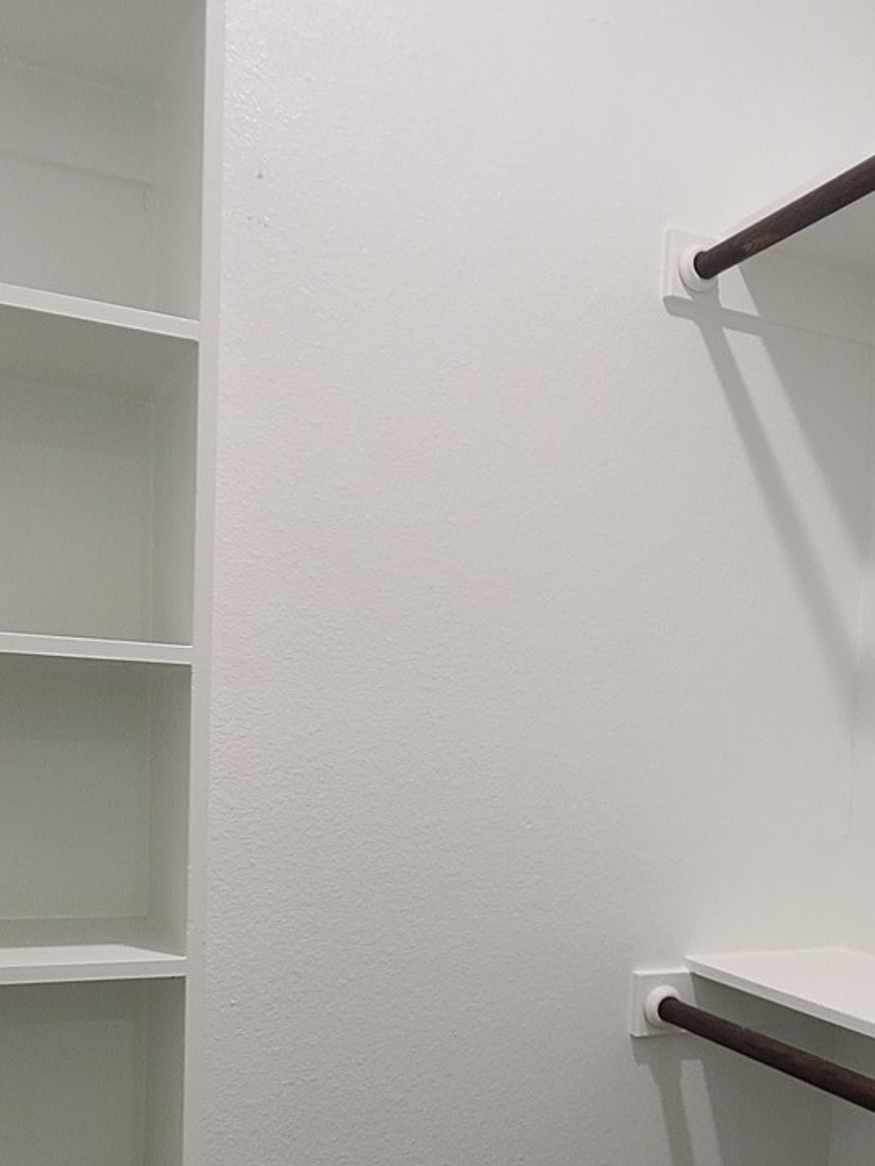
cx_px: 641
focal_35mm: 35
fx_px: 1179
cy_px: 841
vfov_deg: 50.9
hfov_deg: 39.7
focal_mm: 2.2
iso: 160
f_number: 2.2
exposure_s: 1/60
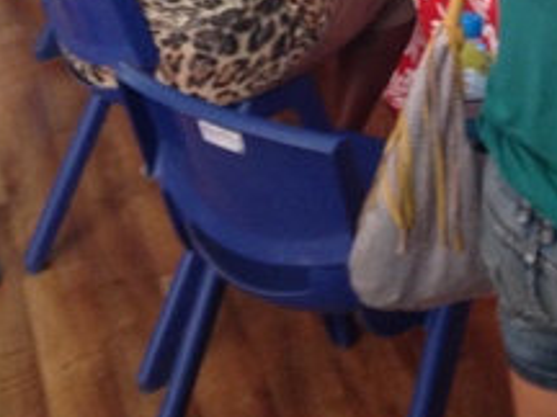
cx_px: 572
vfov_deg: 14.2
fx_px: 1577
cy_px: -183
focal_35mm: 98
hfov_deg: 19.4
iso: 160
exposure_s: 1/20
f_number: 2.4
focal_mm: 4.12
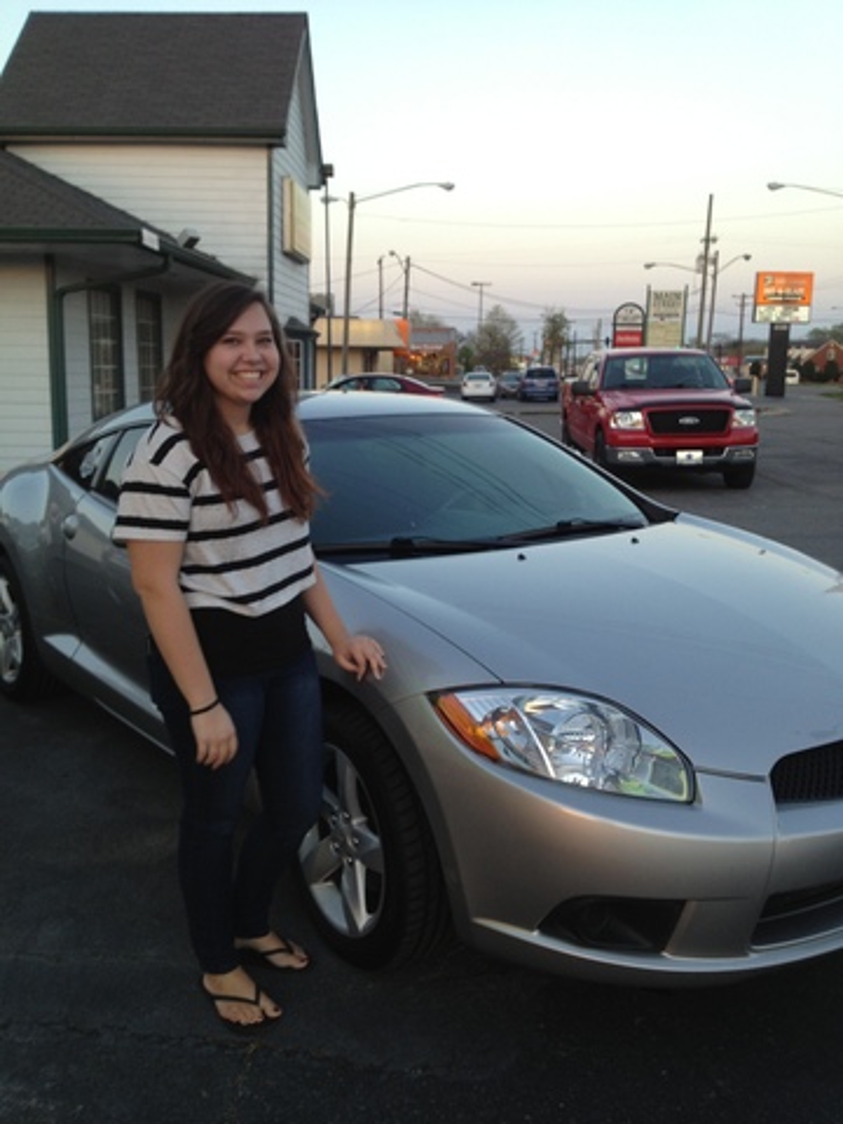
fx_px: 1136
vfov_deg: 52.6
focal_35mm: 35
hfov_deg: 40.7
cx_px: 422
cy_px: 562
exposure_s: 1/60
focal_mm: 4.28
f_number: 2.4
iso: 64
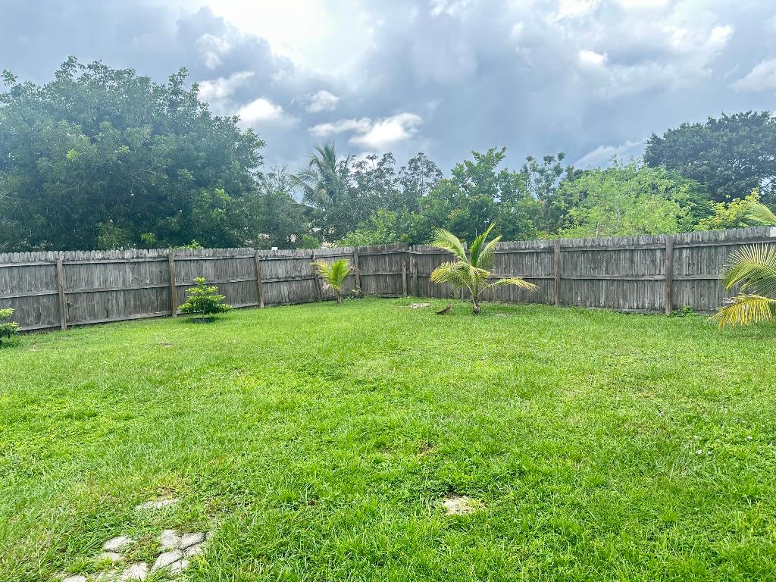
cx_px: 388
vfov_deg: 56.8
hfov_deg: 71.6
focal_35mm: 24
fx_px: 538
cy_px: 291
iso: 80
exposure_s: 1/943
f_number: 1.78
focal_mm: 6.86
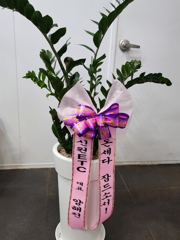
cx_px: 95
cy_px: 121
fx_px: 215
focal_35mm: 31
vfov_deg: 58.4
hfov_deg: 45.4
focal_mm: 6.4
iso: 320
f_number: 1.8
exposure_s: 1/120
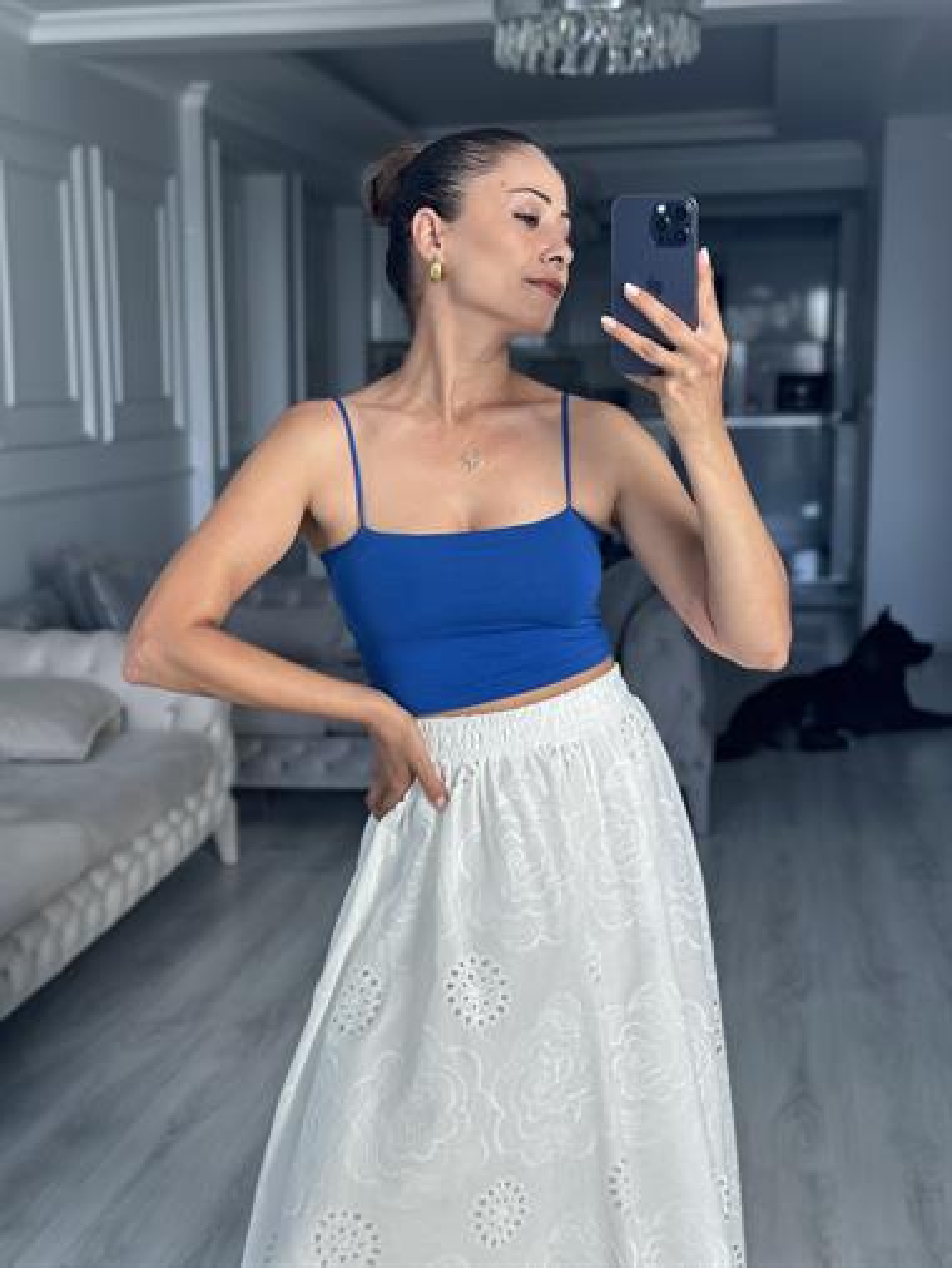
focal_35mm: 48
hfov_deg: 30.3
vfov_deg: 39.6
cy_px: 634
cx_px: 476
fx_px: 1759
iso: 80
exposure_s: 1/188
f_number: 1.78
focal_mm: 6.86
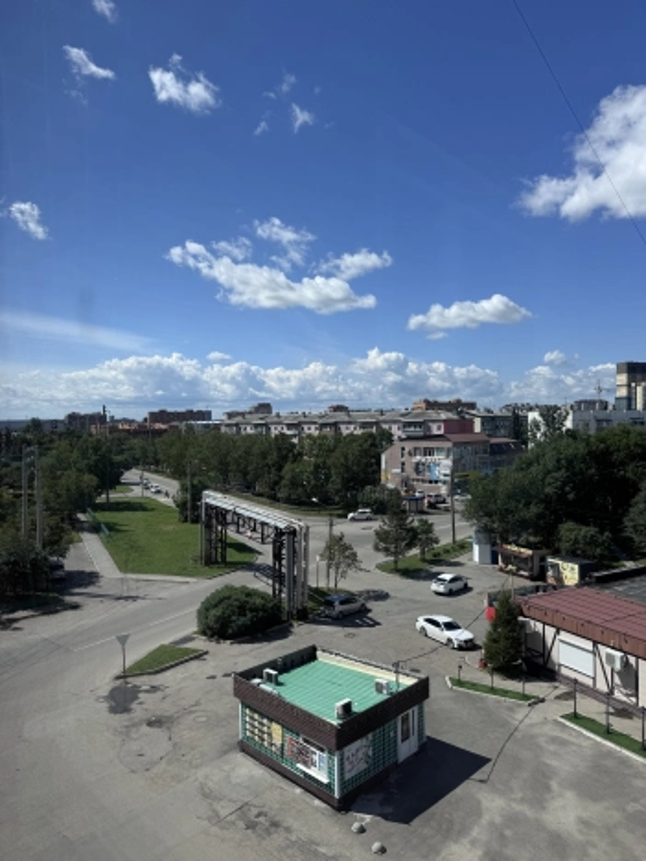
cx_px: 323
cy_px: 430
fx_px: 597
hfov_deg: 56.8
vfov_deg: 71.6
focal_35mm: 24
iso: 80
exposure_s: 1/5348
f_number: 1.78
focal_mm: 6.76
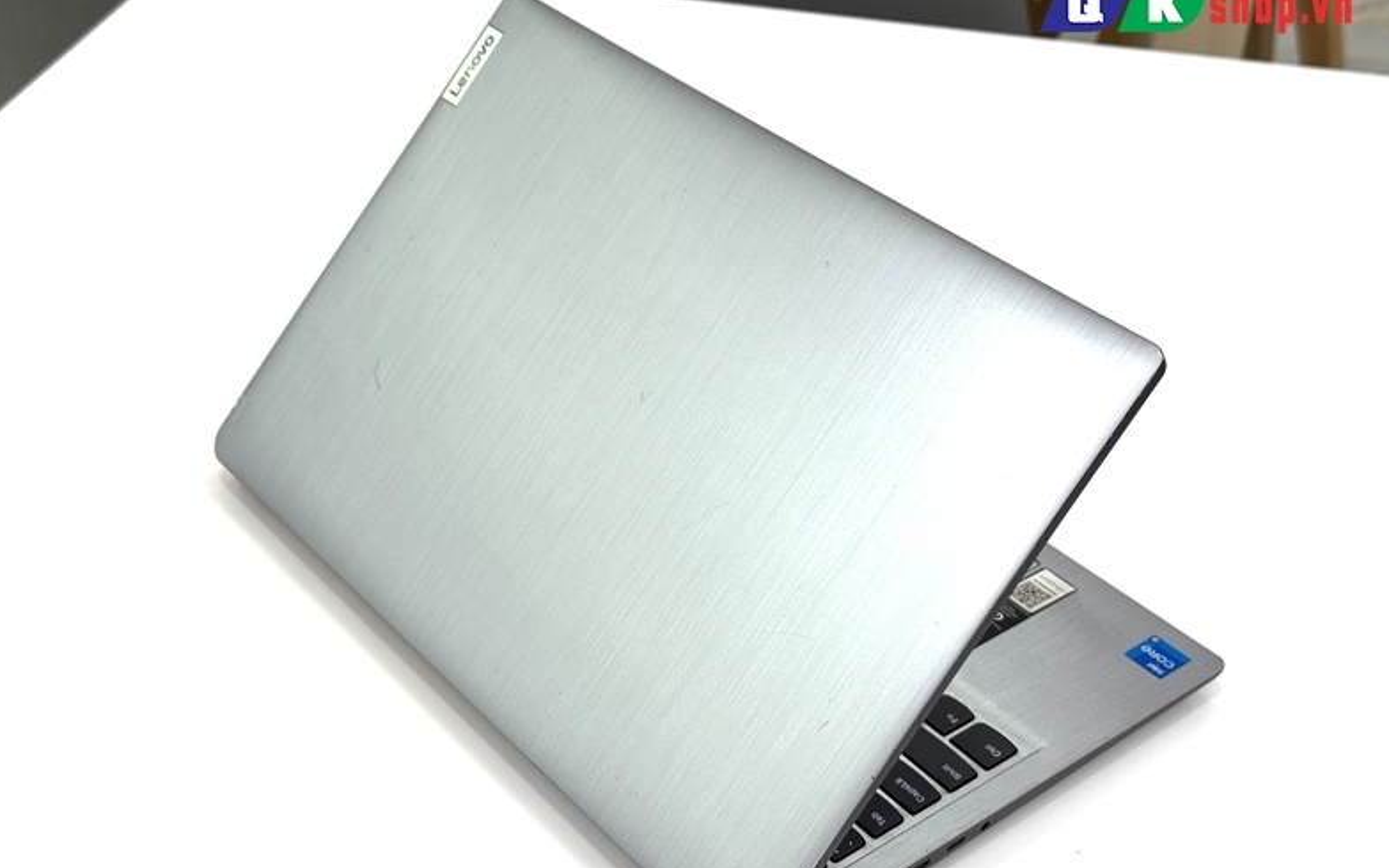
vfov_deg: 24.8
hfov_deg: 38.9
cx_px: 701
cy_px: 472
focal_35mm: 52
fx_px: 1968
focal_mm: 6.76
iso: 64
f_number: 1.78
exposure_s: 1/199
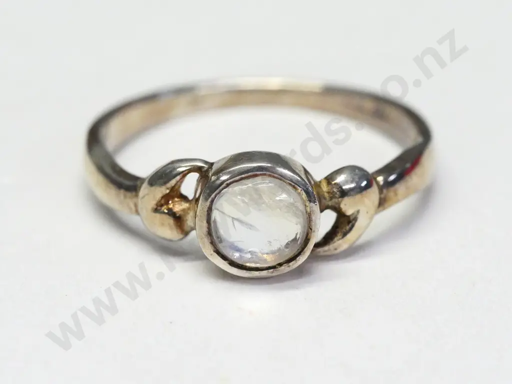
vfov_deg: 12.3
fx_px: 1774
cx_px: 256
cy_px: 192
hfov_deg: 16.4
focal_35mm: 120
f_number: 5.6
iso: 3200
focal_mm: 60
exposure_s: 1/160
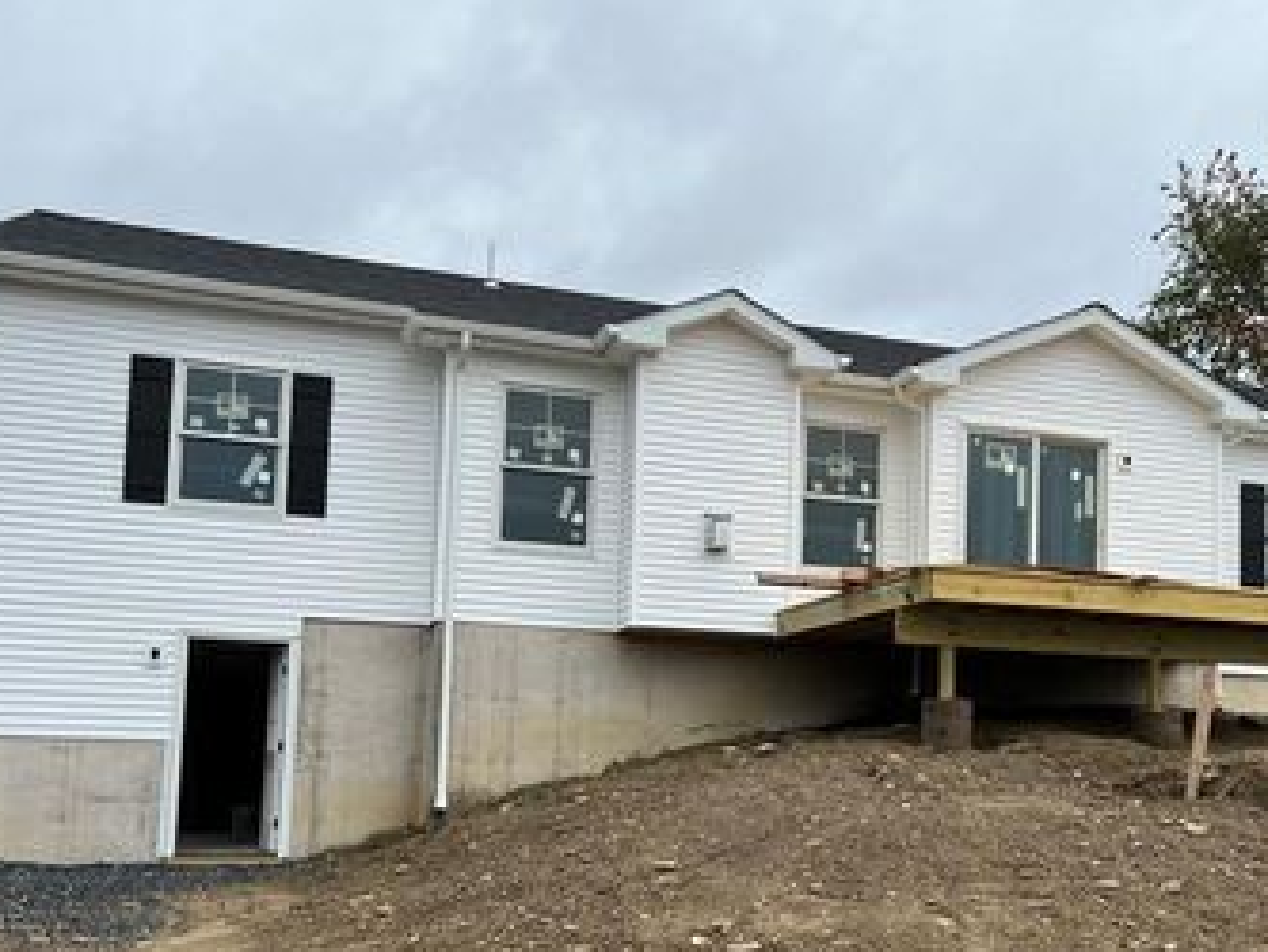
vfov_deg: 36.4
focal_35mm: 39
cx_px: 803
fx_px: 1429
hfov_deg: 47.4
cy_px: 642
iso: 50
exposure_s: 1/4630
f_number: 1.5
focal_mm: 5.7
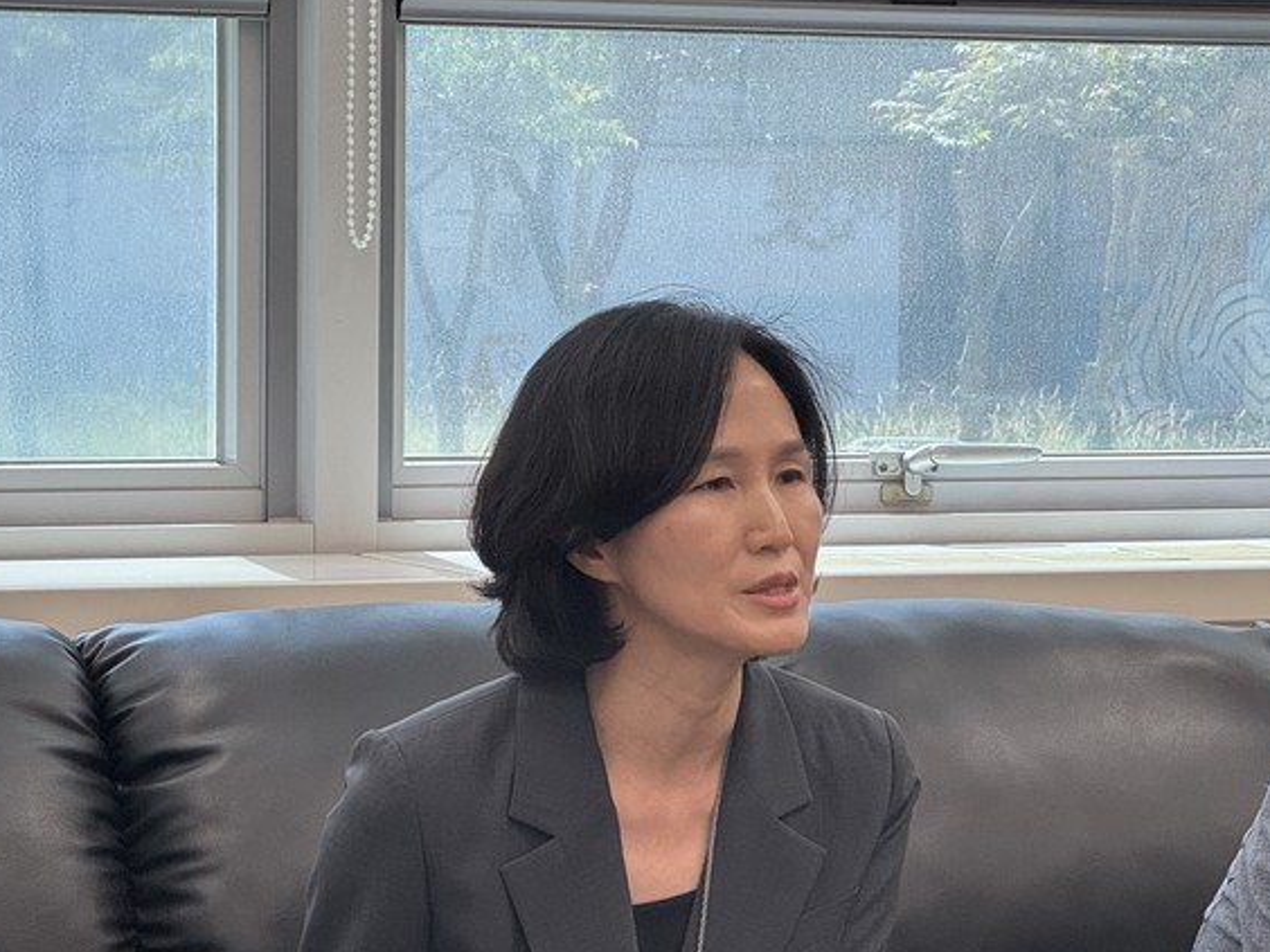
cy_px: 761
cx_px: 619
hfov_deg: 15.1
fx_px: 4806
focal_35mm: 131
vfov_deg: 11.3
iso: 100
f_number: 2.8
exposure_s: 1/120
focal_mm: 9
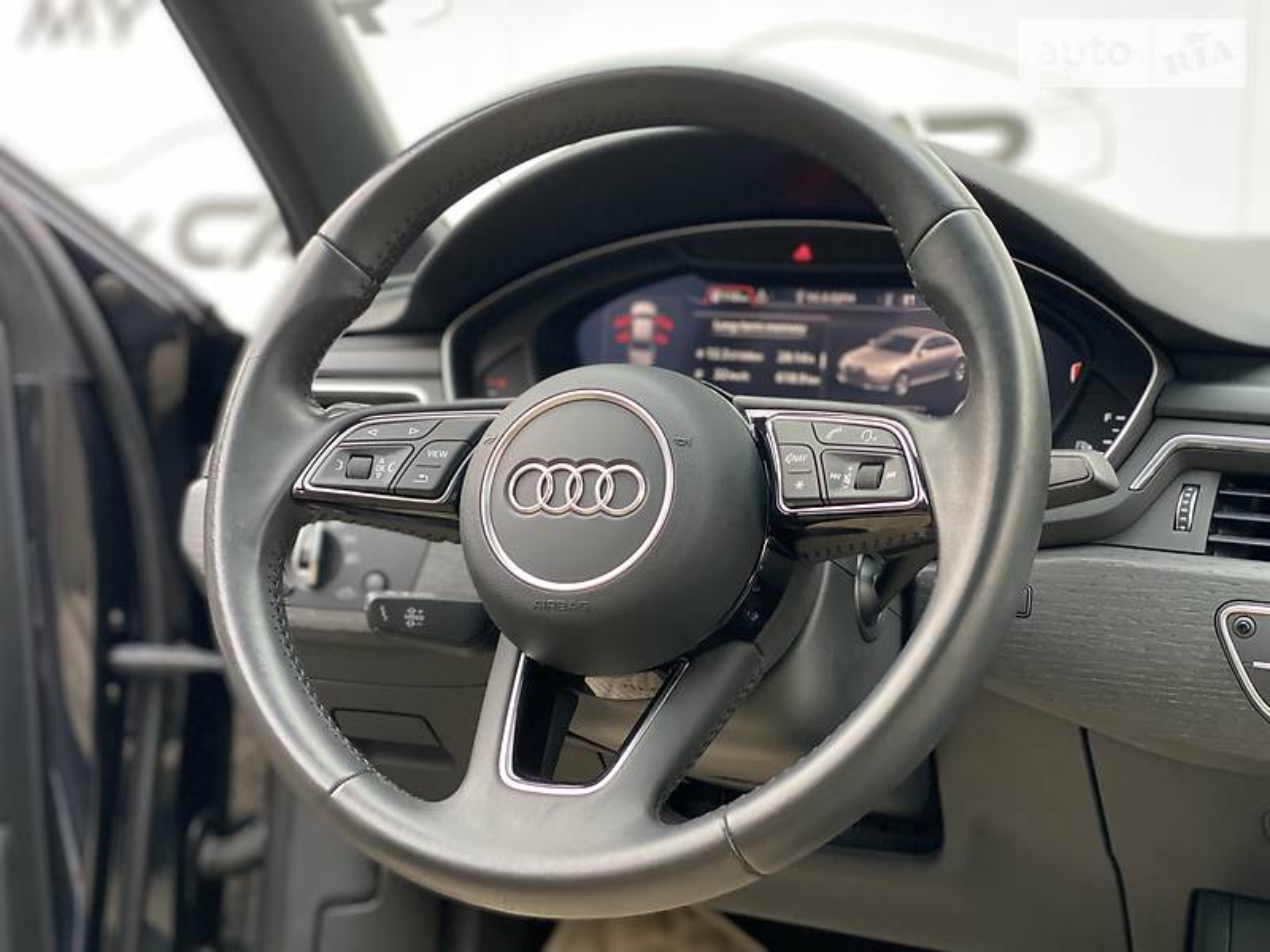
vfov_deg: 28.0
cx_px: 635
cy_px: 476
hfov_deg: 36.8
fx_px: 1908
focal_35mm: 52
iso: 250
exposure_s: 1/110
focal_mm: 6
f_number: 2
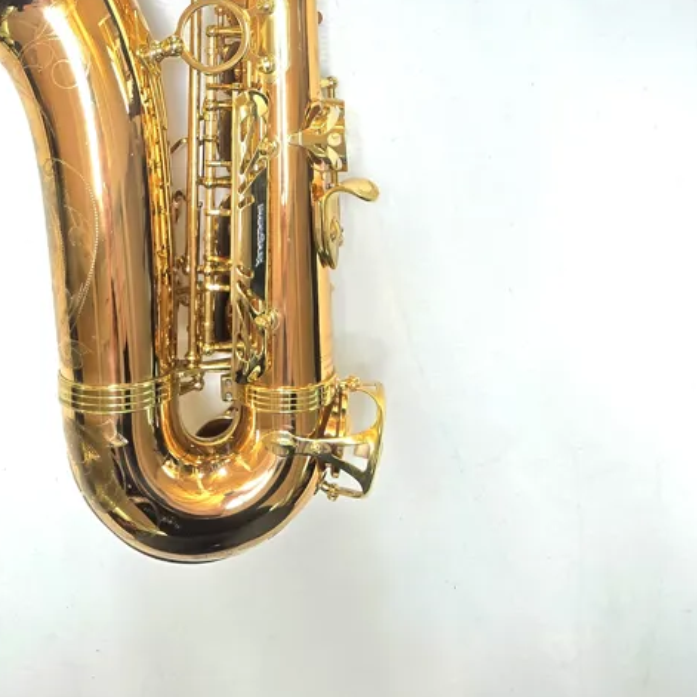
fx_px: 1048
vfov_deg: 32.6
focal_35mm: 46
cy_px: -59
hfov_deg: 36.7
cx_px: 280
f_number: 1.8
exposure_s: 1/100
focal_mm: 5.4
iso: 64
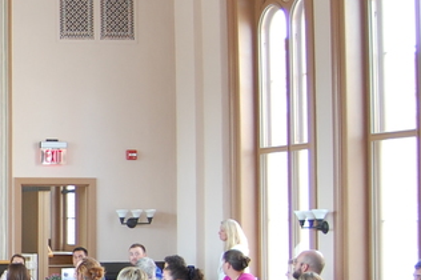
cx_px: -238
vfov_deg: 14.3
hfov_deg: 18.6
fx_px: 1110
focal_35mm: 95
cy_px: 193
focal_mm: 20
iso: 400
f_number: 3.8
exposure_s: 1/40
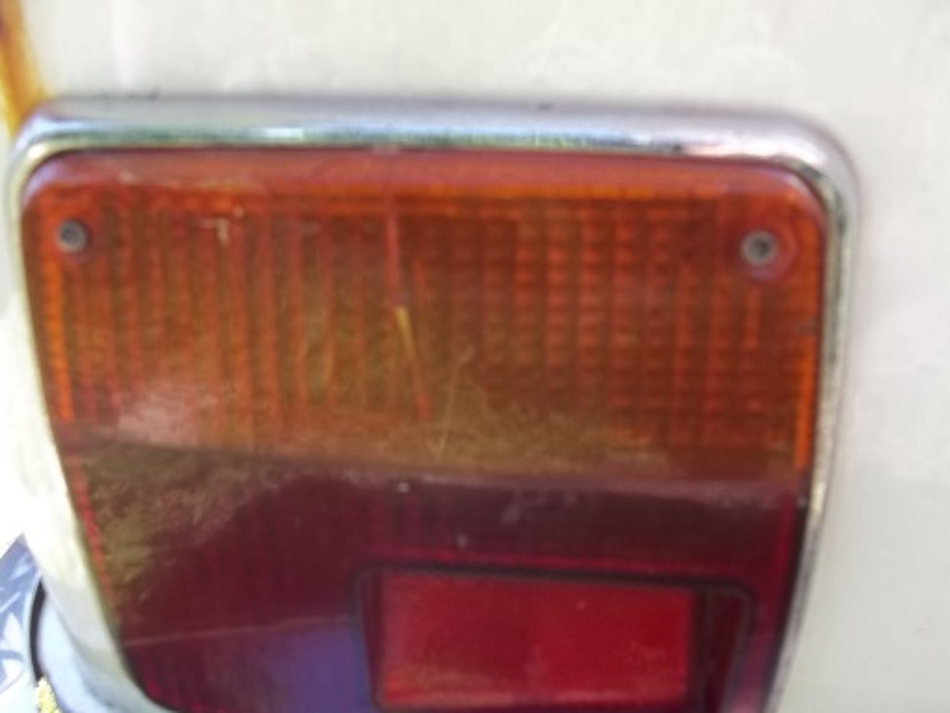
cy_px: 405
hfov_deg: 46.6
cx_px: 401
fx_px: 1098
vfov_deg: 35.9
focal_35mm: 40
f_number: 2.9
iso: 64
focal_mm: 5.7
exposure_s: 1/125
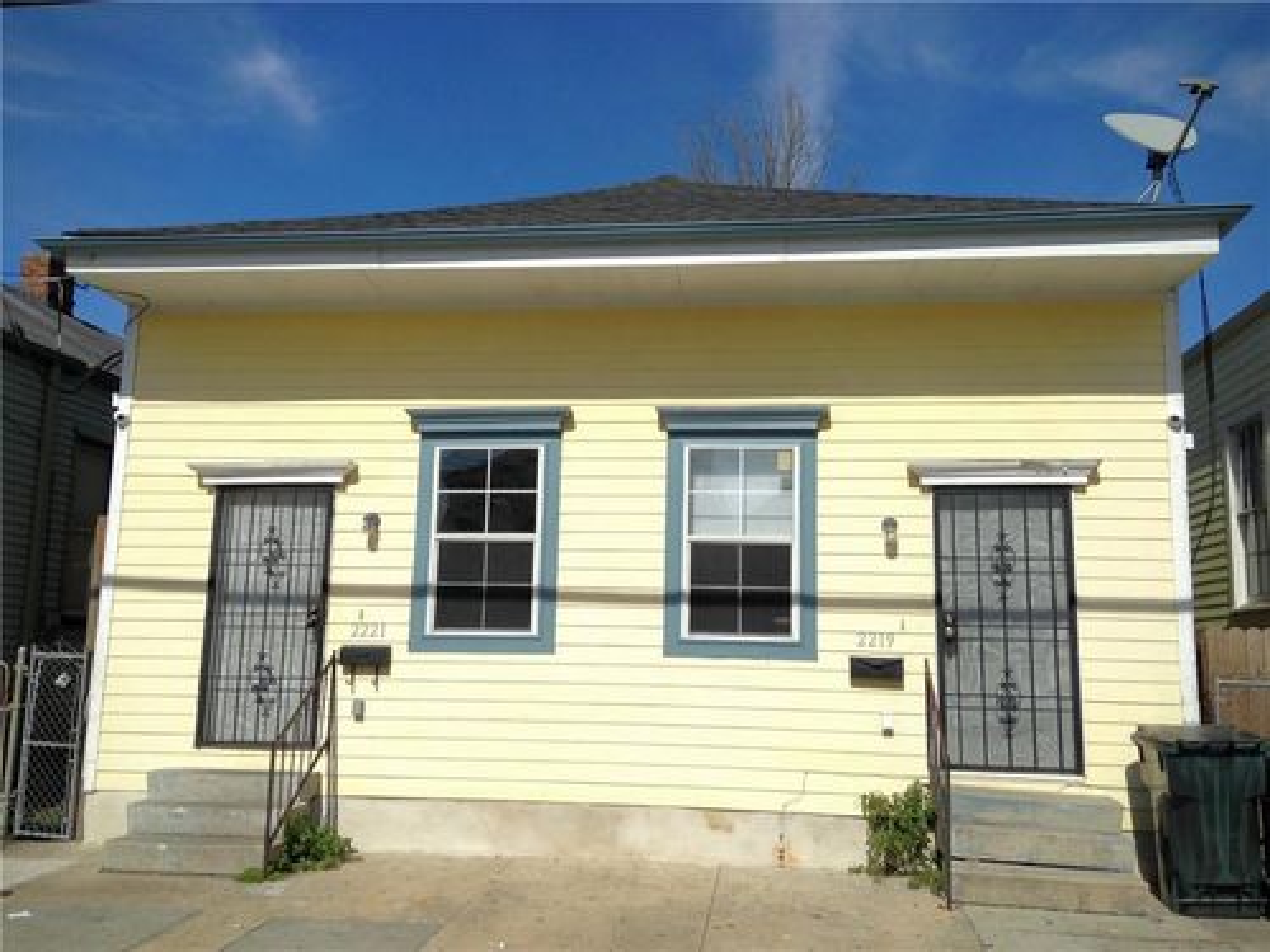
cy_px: 476
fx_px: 1211
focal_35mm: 33
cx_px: 635
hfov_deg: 55.4
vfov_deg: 42.9
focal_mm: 4.12
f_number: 2.4
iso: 50
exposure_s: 1/2358
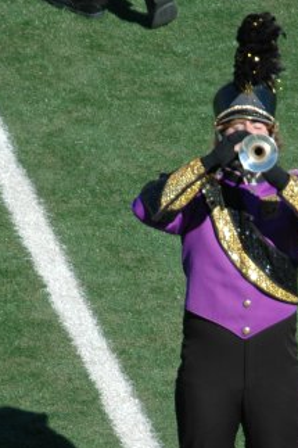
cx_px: 218
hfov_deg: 1.2
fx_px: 13858
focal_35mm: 1115
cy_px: 318
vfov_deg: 1.9
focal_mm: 400
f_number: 5.6
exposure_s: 1/800
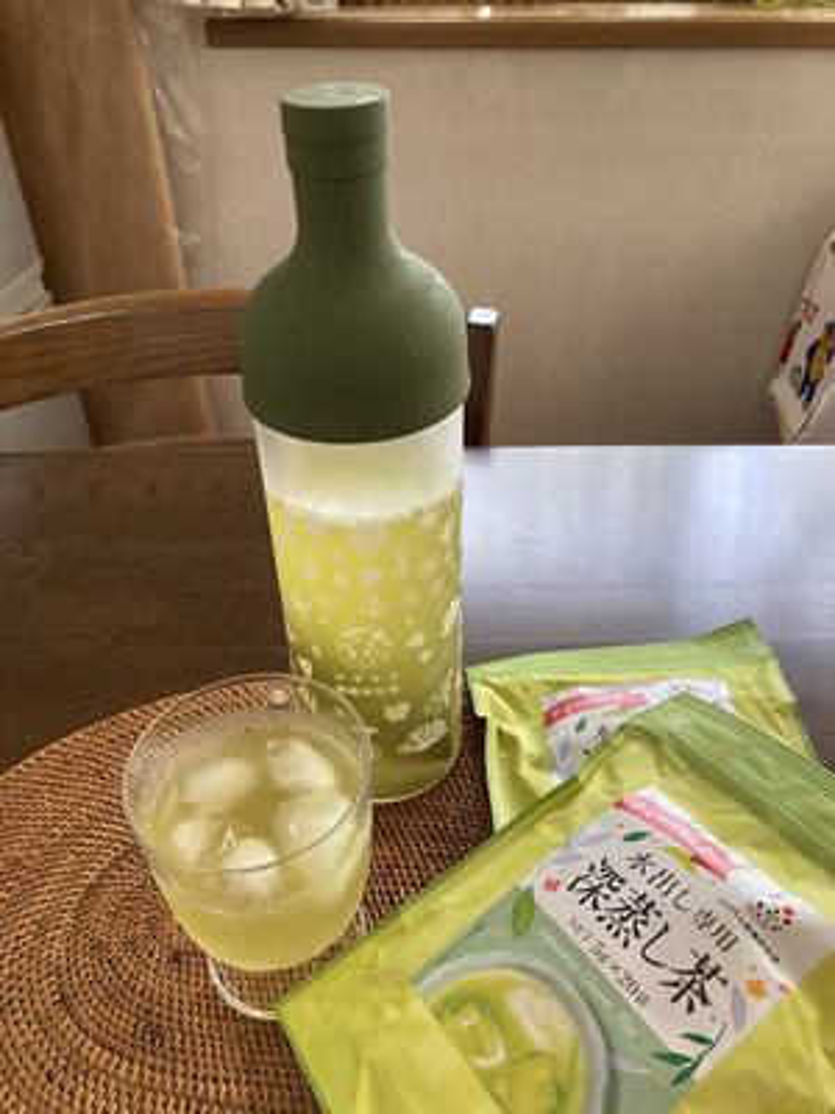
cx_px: 418
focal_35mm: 28
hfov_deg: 49.7
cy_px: 557
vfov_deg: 63.4
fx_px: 901
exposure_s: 1/60
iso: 125
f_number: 1.8
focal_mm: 3.99
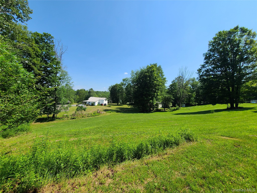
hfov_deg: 106.2
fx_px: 97
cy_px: 96
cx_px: 128
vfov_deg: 89.9
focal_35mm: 13
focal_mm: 2.2
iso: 50
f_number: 2.2
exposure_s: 1/1576
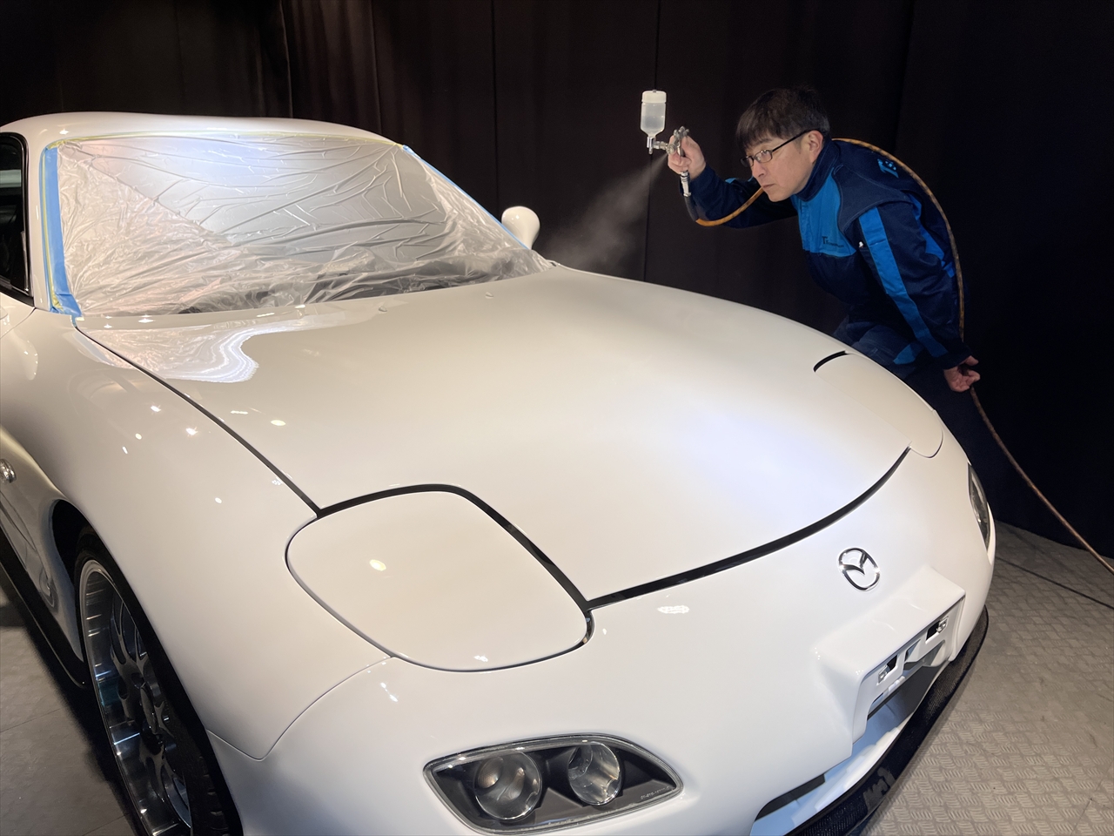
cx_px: 557
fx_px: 837
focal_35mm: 26
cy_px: 418
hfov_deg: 67.3
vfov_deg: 53.1
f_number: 1.6
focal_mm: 5.1
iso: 32
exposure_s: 1/120
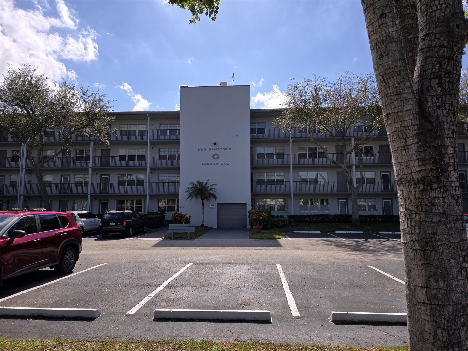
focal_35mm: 23
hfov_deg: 73.9
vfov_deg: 58.9
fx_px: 311
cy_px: 176
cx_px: 234
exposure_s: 1/1061
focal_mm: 6.3
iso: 12
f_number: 1.7
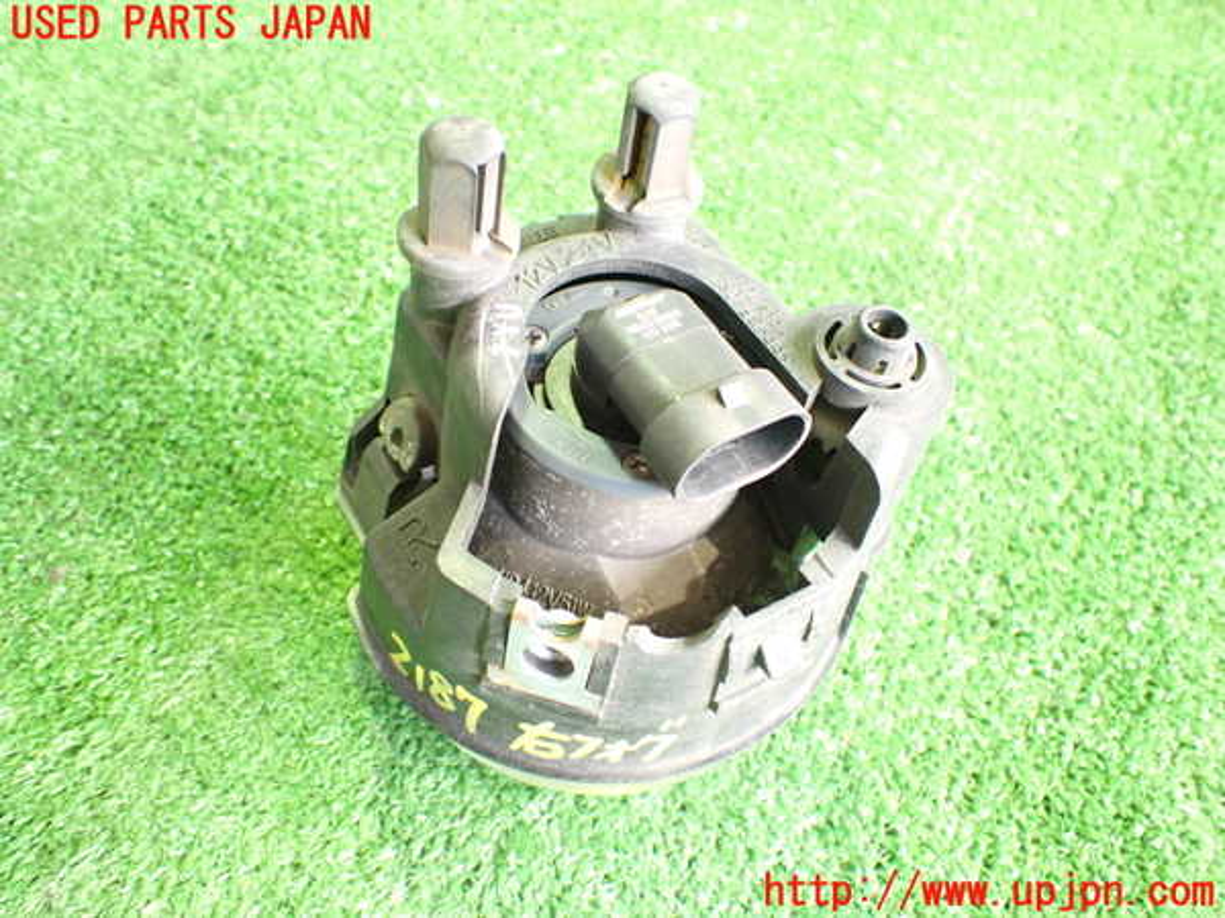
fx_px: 1062
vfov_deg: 46.8
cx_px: 612
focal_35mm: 30
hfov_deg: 60.0
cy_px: 459
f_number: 2.3
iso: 1000
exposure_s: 1/30
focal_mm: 5.4
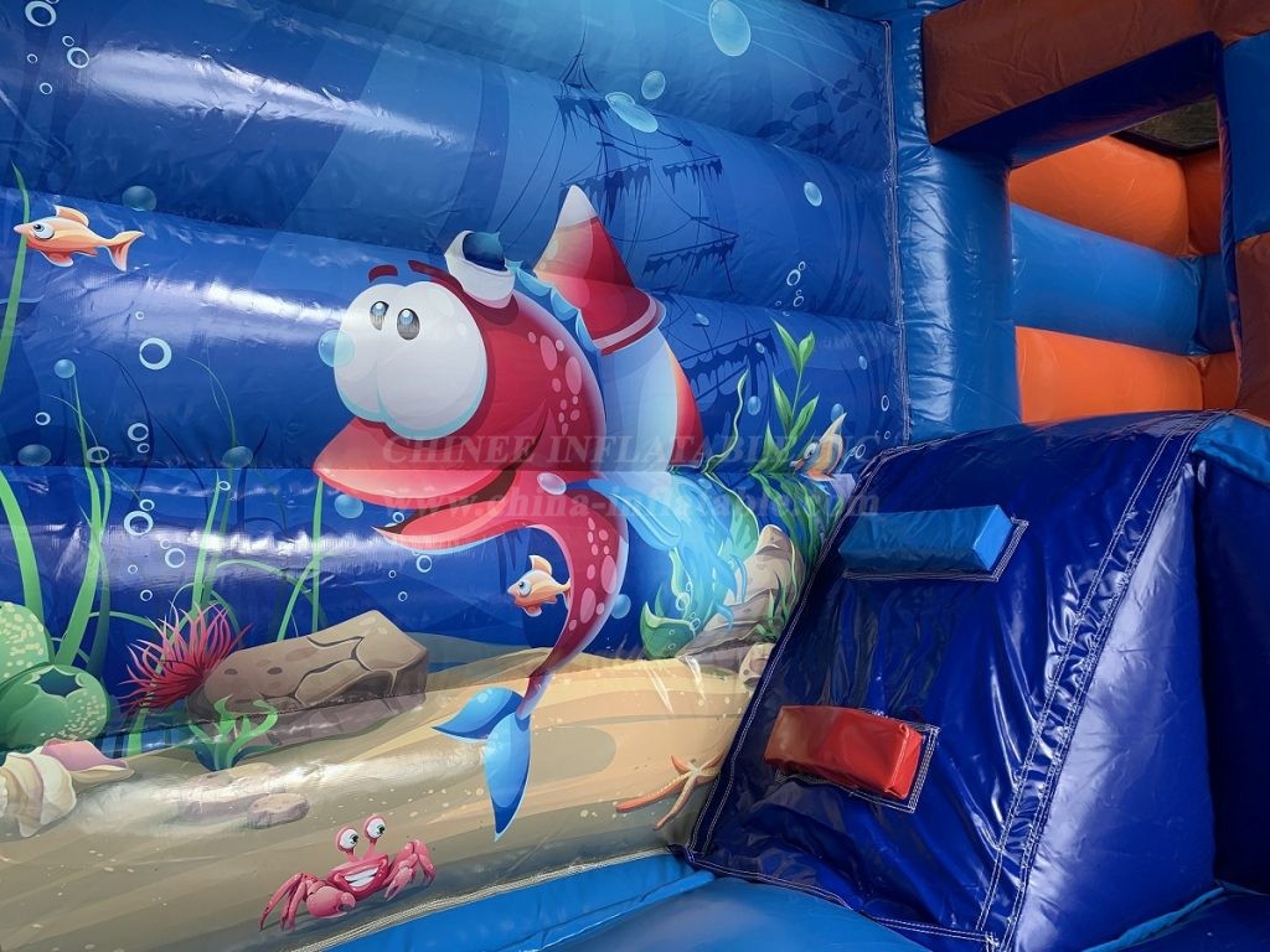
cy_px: 476
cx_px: 635
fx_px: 954
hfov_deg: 67.3
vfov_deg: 53.1
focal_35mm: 26
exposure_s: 1/656
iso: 25
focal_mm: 4.25
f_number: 1.8
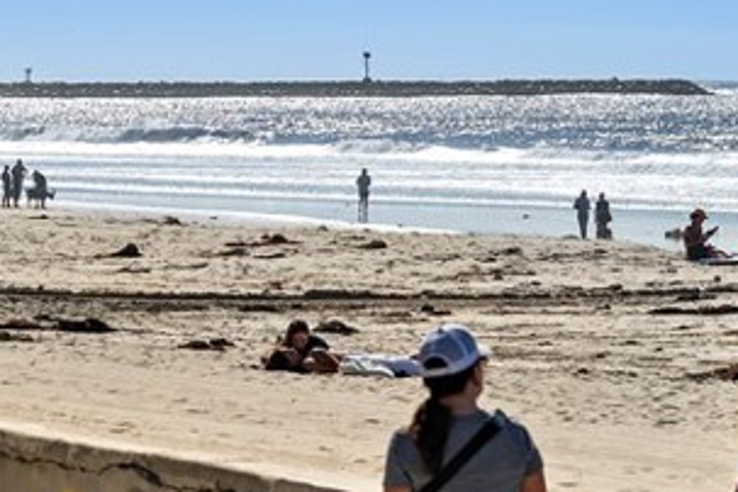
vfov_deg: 4.8
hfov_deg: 7.1
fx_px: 5883
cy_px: 74
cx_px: -12
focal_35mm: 287
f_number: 7.1
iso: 125
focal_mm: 85
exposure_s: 1/1250
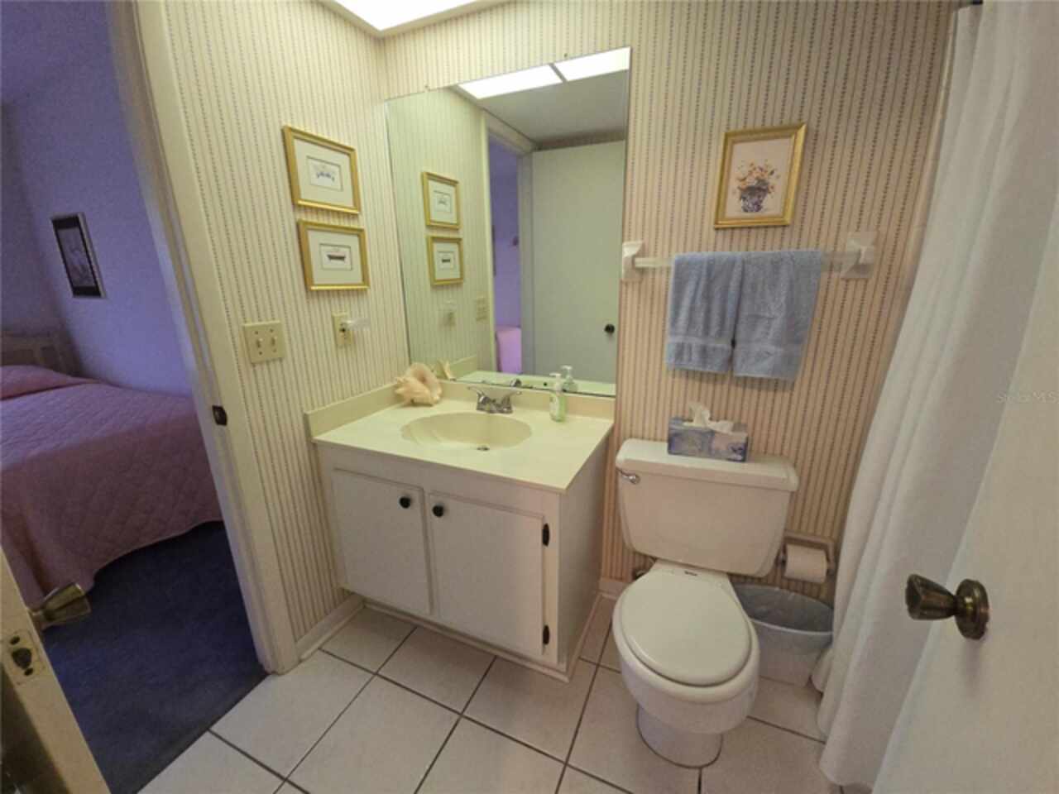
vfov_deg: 89.9
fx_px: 398
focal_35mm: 13
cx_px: 530
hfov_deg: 106.2
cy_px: 397
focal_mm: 2.2
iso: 320
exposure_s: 1/60
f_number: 2.2
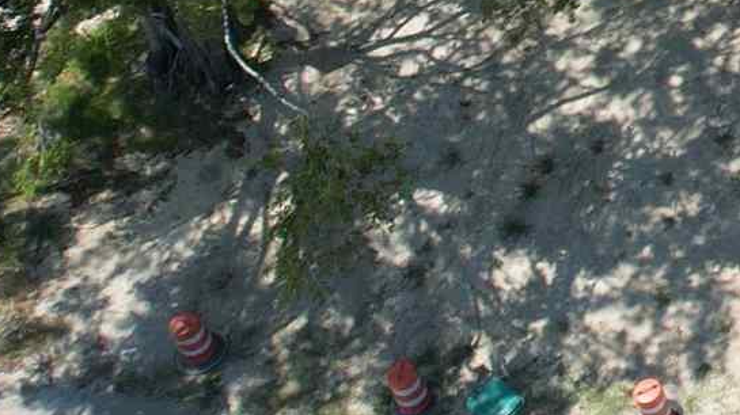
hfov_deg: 14.0
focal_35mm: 130
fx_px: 2550
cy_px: -622
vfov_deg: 8.4
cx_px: 1460
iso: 100
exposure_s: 1/1500
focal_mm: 8.38
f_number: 2.8
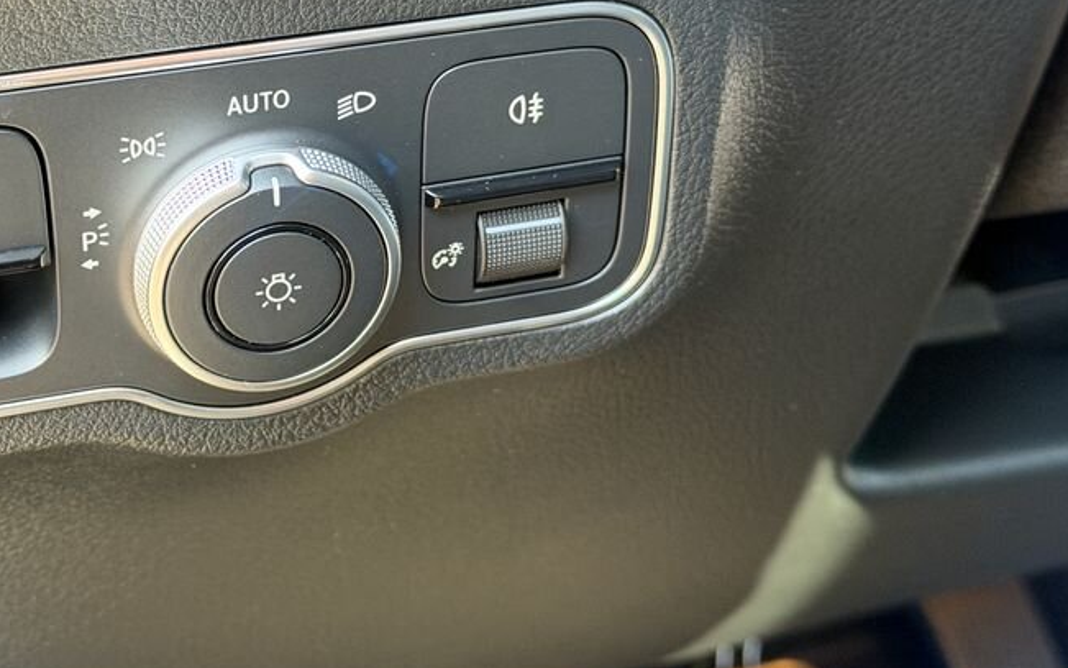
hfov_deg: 25.6
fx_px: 2329
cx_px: 325
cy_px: 140
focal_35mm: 80
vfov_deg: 16.2
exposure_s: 1/40
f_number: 1.78
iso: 320
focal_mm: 6.76
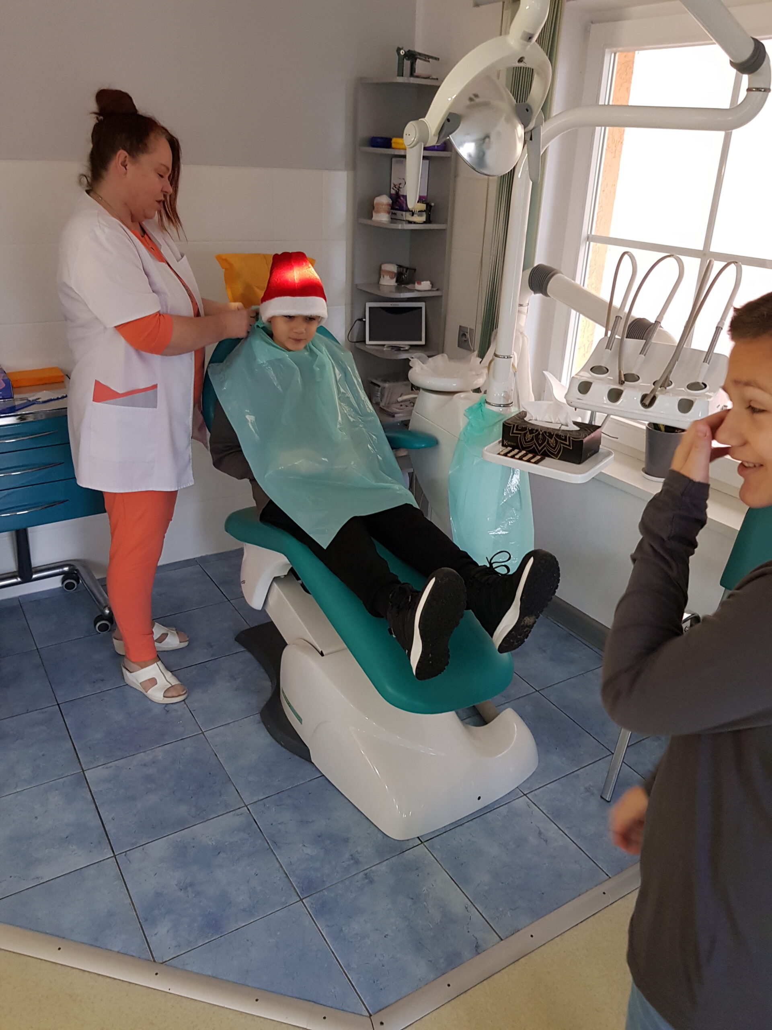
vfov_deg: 67.3
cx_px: 386
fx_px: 773
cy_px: 515
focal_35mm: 26
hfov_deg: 53.1
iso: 200
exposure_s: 1/50
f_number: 1.7
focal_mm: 4.2
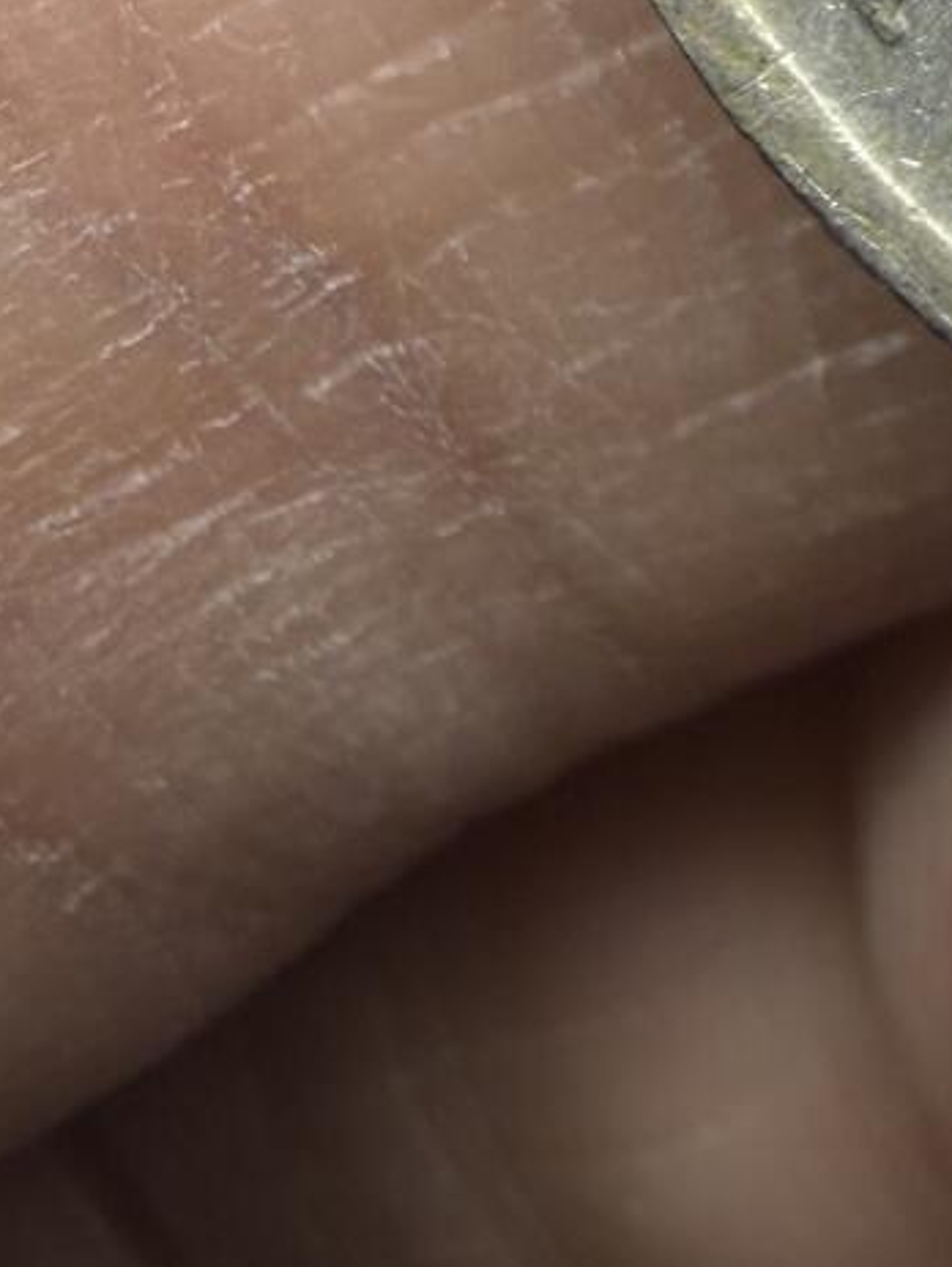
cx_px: 1658
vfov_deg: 18.1
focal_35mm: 101
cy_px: -394
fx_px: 3698
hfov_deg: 13.3
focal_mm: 2.22
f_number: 2.2
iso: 40
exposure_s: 1/121
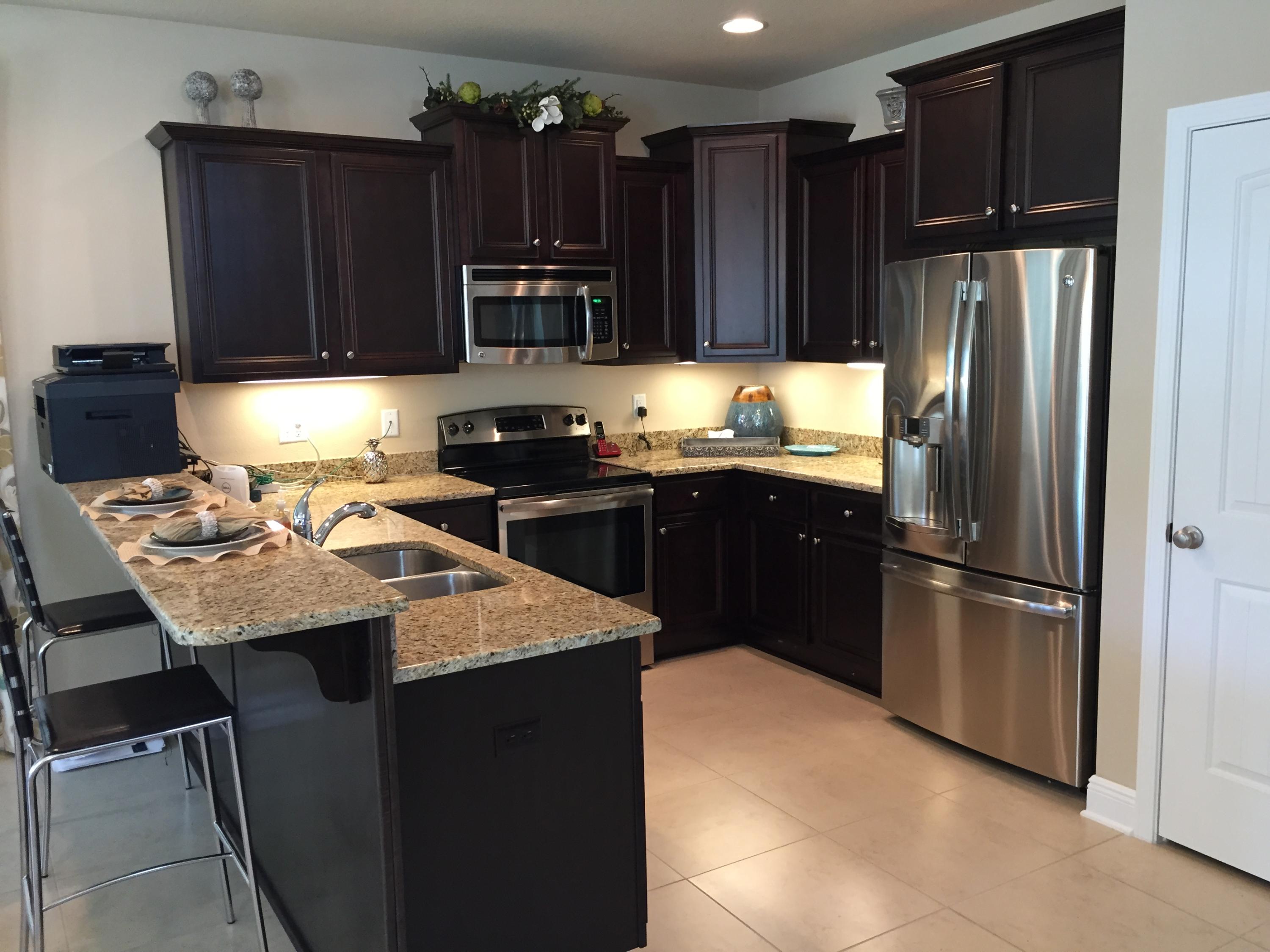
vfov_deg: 48.2
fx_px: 1064
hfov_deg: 61.7
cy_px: 476
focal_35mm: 29
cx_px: 635
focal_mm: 4.15
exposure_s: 1/30
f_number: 2.2
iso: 125
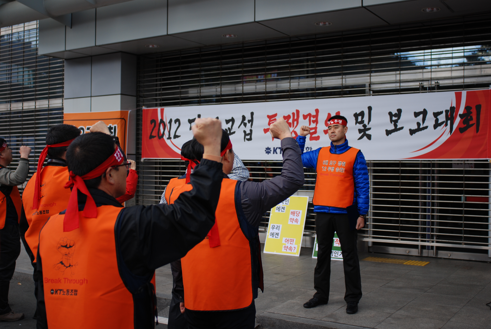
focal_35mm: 42
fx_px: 574
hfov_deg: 46.3
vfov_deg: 32.0
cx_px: 246
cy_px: 164
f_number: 2.8
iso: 100
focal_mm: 28
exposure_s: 1/320
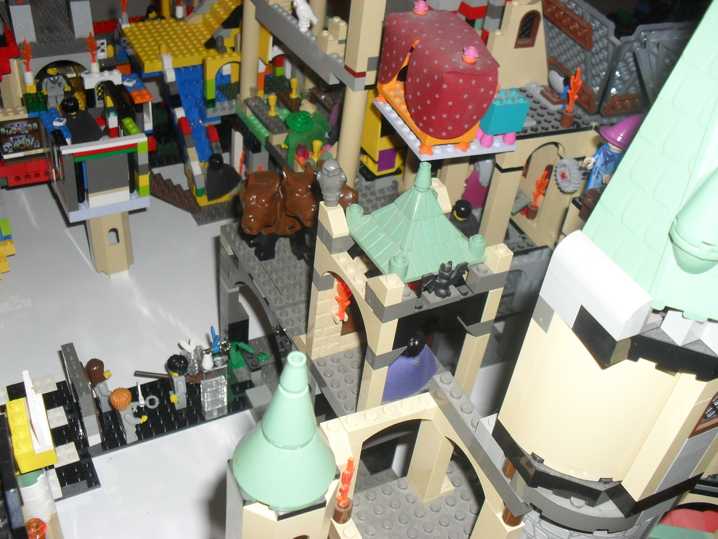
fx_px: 726
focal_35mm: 35
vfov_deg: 40.7
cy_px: 270
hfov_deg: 52.6
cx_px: 359
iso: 200
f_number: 3.2
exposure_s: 1/45
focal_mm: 6.3
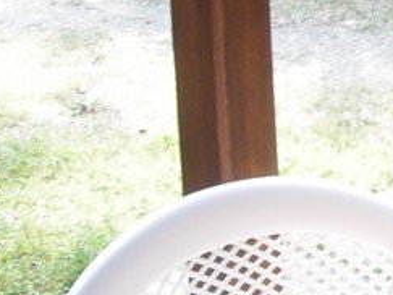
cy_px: -159
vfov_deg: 9.0
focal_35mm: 160
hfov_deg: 11.2
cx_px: 796
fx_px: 1816
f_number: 3.2
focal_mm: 6.3
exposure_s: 1/38.4
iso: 50
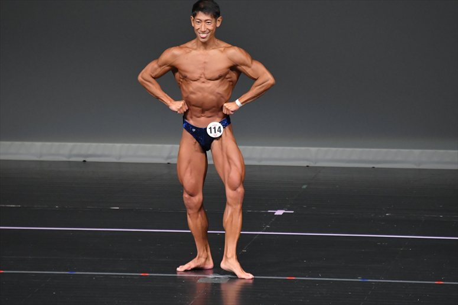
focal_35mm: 450
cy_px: 152
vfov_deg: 3.1
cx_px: 229
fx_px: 5722
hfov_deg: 4.6
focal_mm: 300
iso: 4000
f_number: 5.6
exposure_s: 1/400
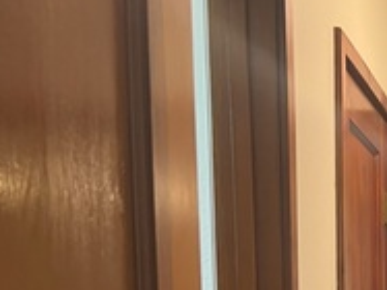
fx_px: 994
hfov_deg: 18.5
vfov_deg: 15.0
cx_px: 639
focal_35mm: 89
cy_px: 476
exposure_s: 1/60
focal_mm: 5.7
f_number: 1.5
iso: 100
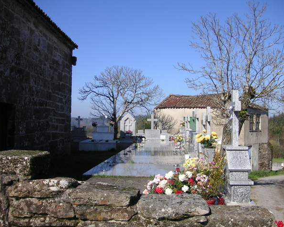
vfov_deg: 38.2
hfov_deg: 46.8
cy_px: 114
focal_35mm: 39
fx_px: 328
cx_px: 149
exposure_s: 1/180
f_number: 6.7
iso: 50
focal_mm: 6.1
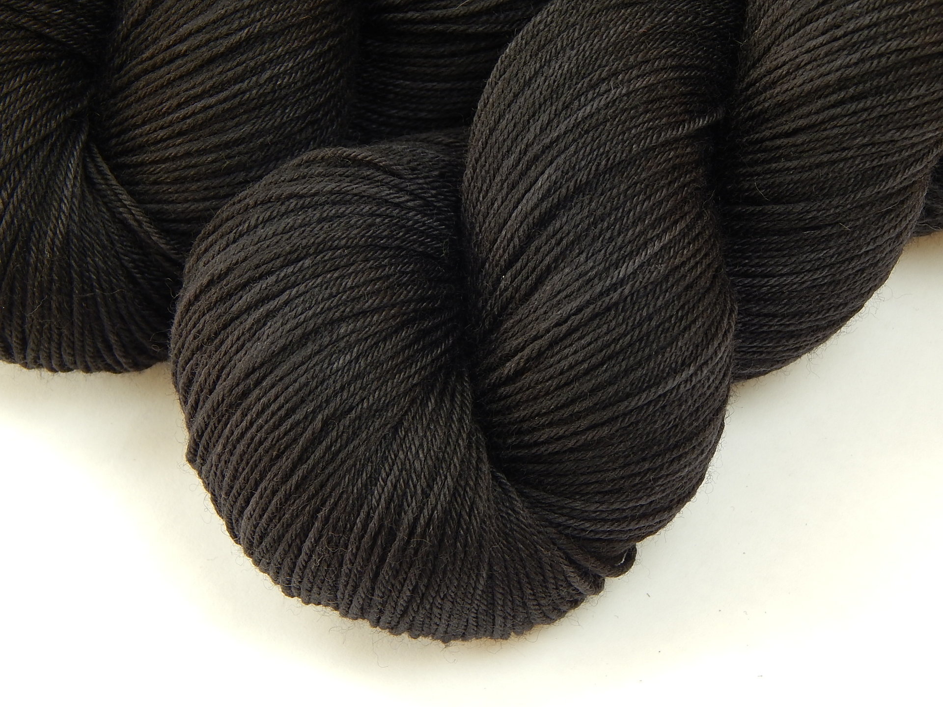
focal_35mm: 115
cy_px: 354
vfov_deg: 12.9
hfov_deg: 17.1
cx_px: 472
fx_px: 3133
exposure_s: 1/8
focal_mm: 20.5
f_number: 4.6
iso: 125
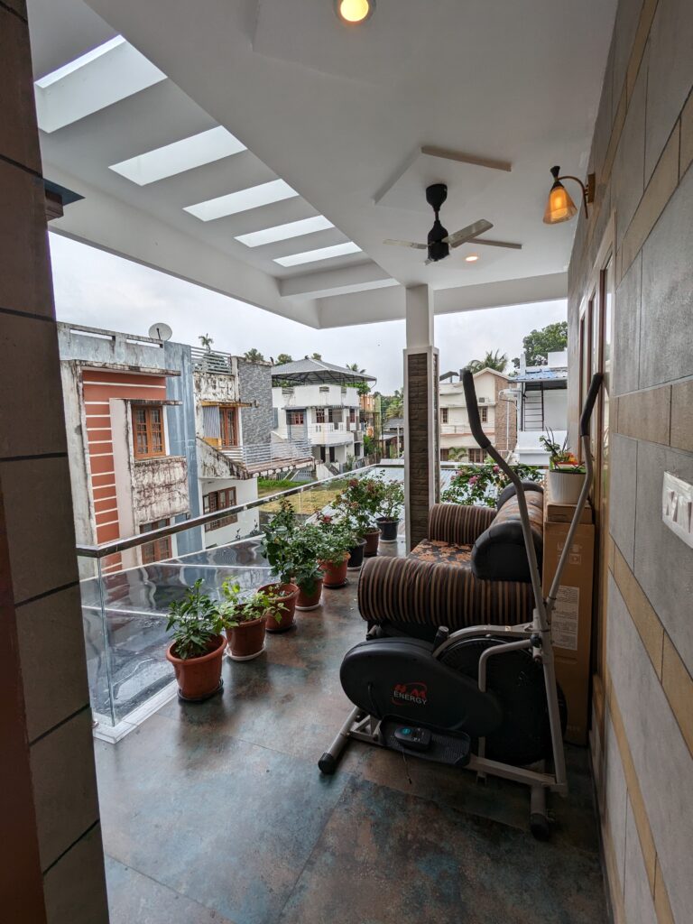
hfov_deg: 78.1
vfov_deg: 94.5
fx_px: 427
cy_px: 462
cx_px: 346
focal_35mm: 16
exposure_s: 1/929
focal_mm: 2.35
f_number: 2.2
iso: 48
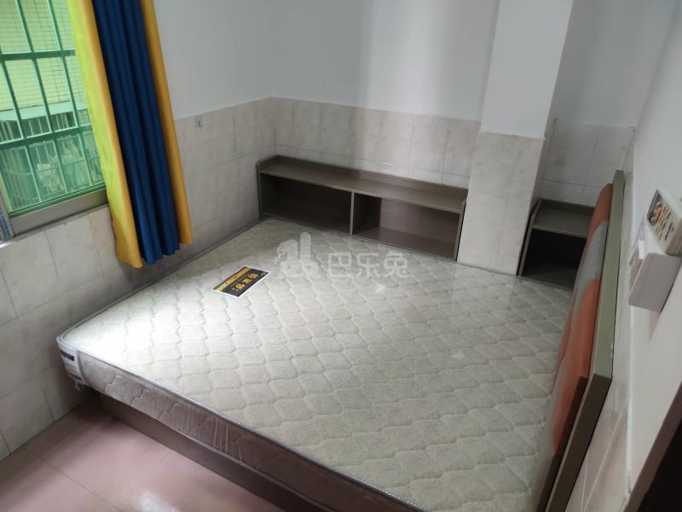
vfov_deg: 56.8
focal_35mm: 24
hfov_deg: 71.6
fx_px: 473
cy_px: 256
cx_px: 341
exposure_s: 1/100
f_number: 1.69
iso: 135
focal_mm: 6.72
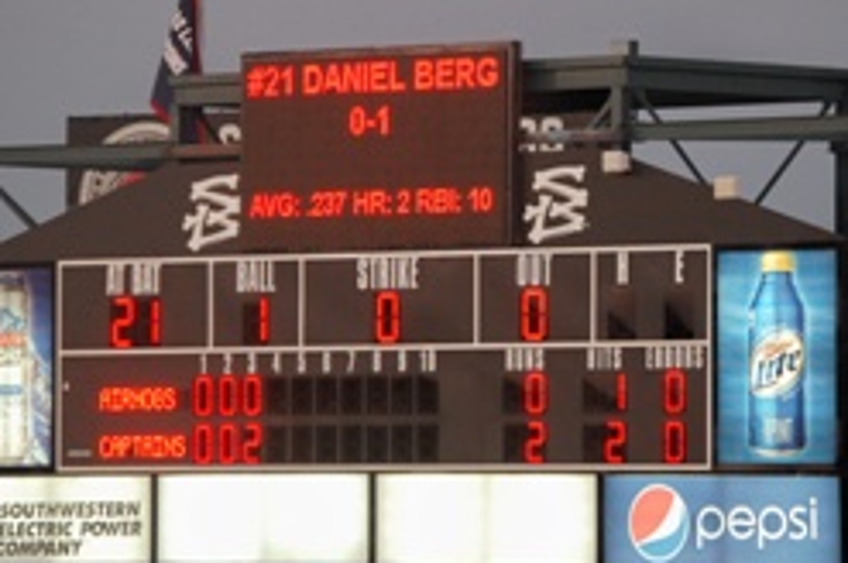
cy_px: 227
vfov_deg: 4.2
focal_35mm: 327
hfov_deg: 6.3
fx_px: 7692
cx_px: 439
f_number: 5
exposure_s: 1/125
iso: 800
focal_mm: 120
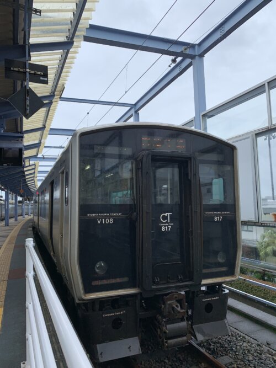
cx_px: 138
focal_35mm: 26
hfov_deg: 53.0
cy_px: 184
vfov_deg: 67.3
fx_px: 276
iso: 25
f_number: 1.8
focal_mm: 4.25
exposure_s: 1/1560
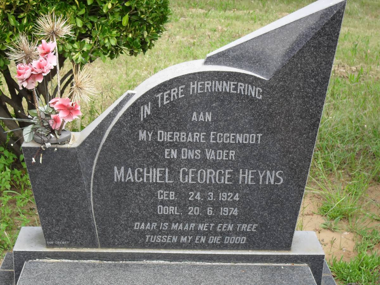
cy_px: 142
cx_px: 190
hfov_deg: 29.4
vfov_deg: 22.3
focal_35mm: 66
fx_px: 725
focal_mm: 11.7
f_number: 4.6
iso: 100
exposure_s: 1/90
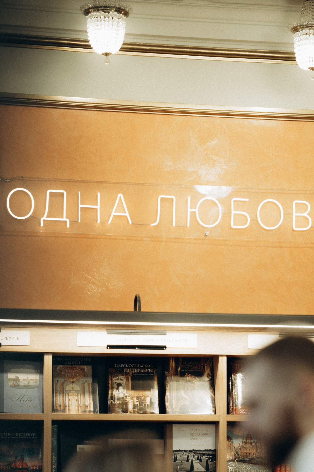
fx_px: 2054
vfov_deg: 13.0
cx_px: 189
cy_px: 402
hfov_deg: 8.7
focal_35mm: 157
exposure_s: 1/400
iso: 125
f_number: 1.4
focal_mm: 85
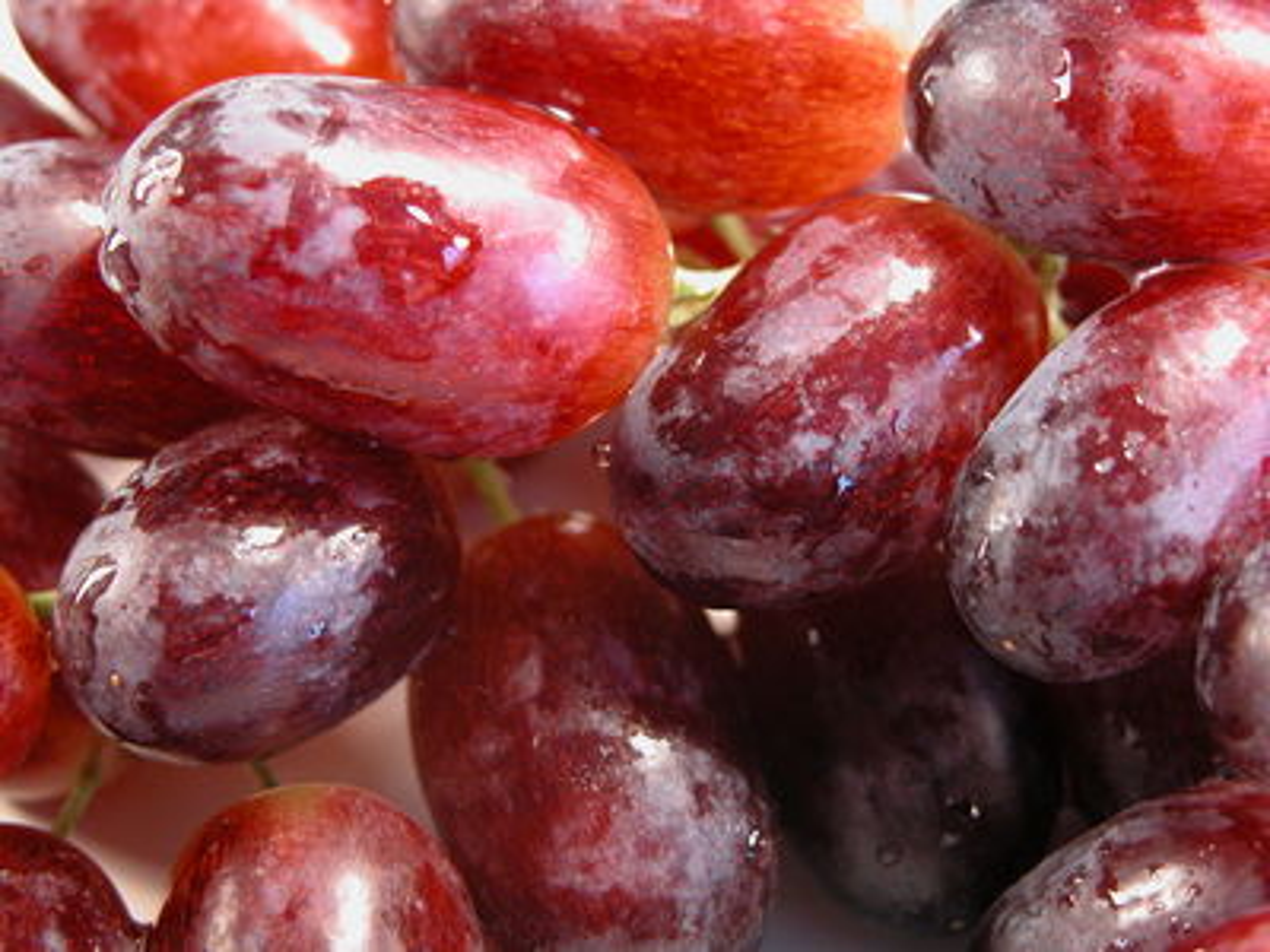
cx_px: 635
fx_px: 3669
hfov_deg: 19.6
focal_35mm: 100
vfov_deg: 14.8
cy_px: 476
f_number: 3.6
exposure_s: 1/13.2
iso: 100
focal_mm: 25.4
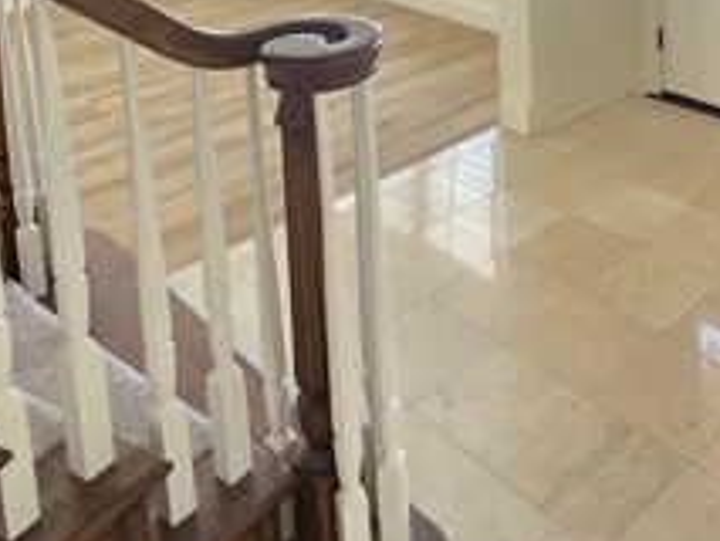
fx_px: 812
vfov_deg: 30.8
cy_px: -118
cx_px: 571
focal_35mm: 39
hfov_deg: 45.5
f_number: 2.2
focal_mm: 2.2
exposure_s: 1/60
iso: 125
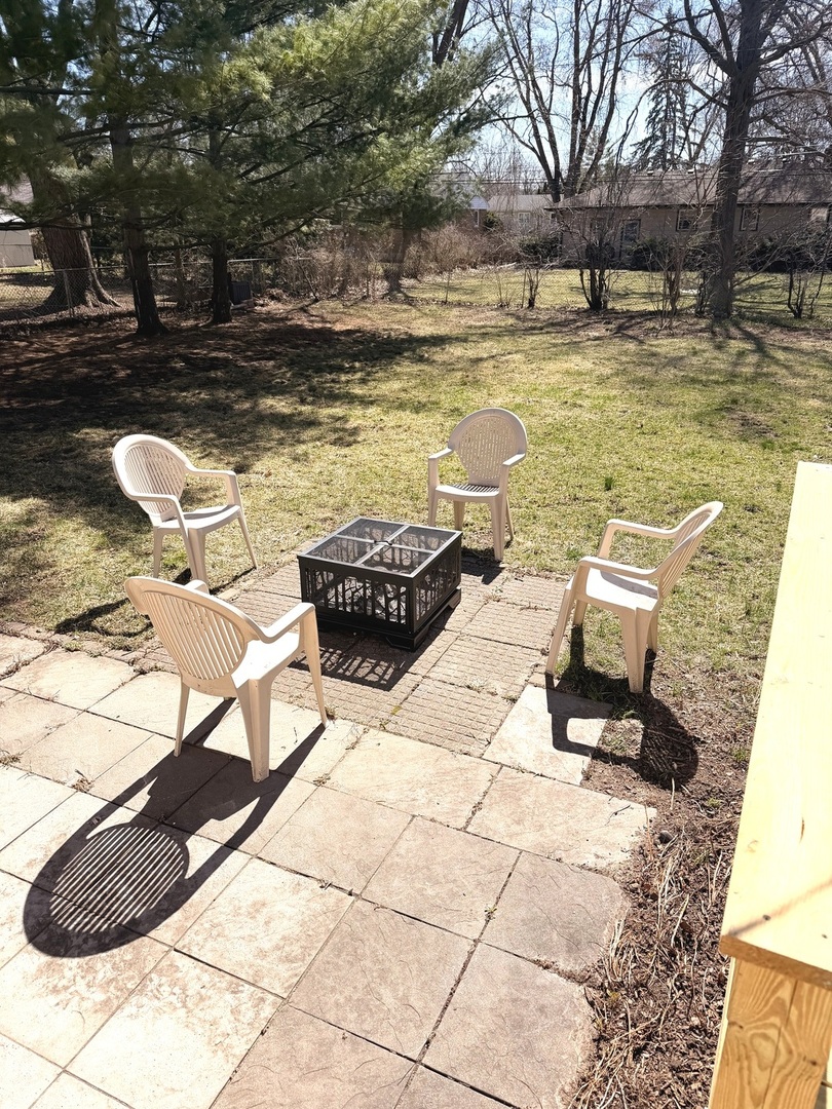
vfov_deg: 71.6
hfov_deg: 56.8
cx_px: 416
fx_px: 769
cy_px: 554
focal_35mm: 24
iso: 80
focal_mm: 6.76
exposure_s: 1/4405
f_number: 1.78
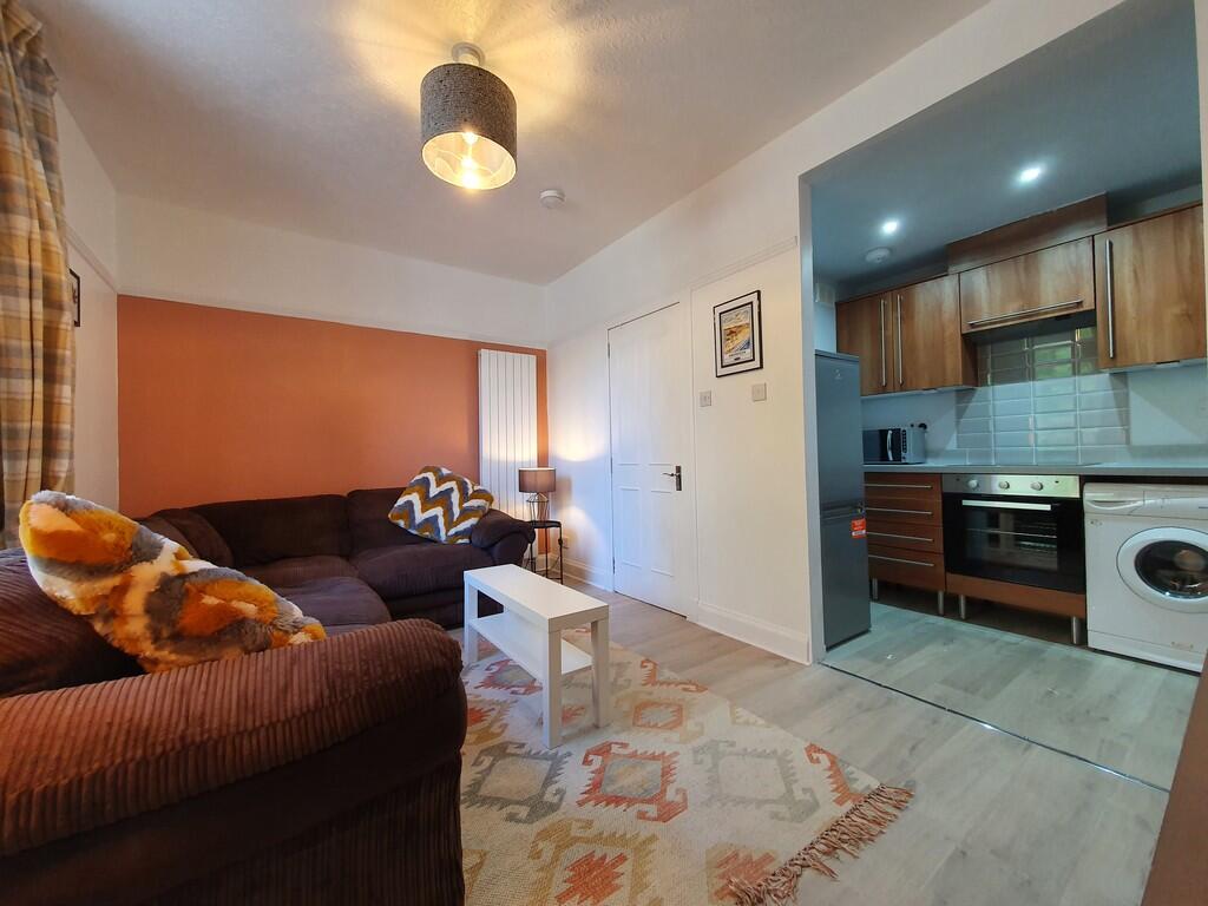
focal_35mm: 13
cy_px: 453
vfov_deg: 89.9
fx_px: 454
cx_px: 604
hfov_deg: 106.2
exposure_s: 1/50
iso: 125
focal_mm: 1.8
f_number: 2.2
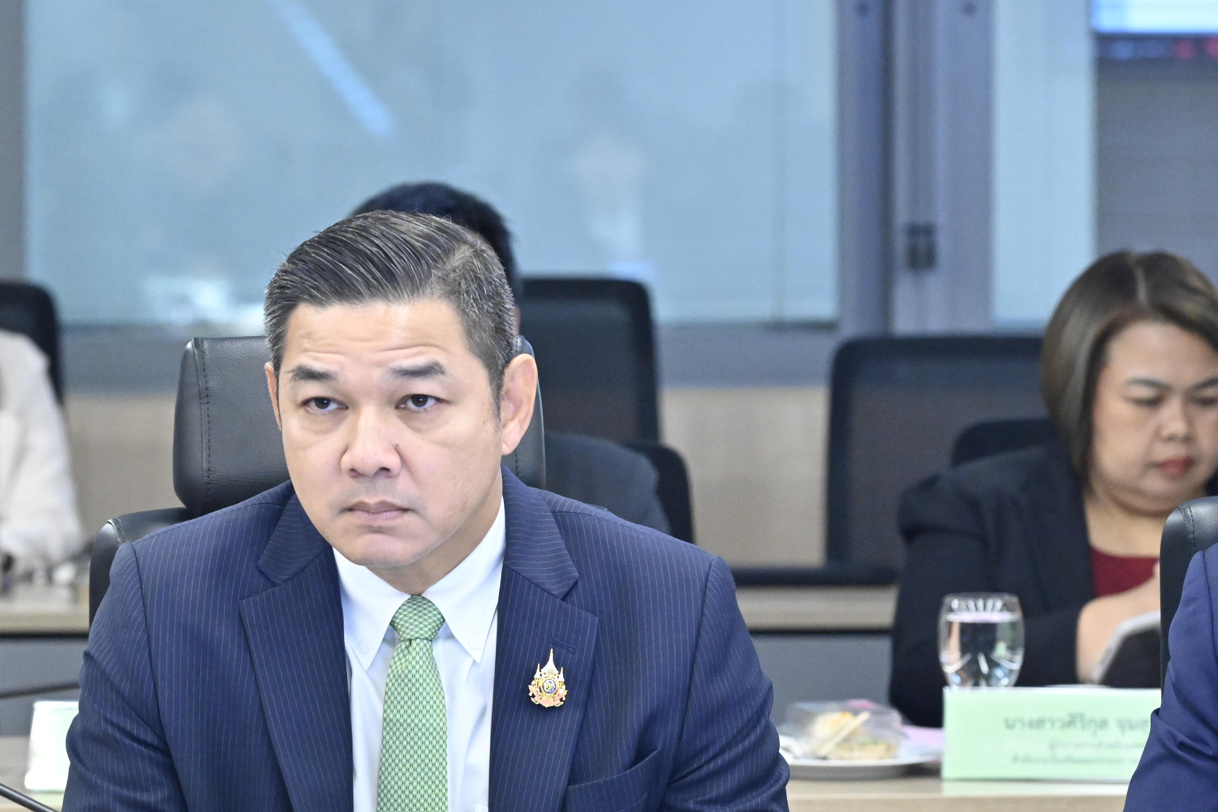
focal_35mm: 237
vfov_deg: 5.8
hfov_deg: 8.7
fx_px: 8018
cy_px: 453
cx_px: 335
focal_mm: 120
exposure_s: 1/125
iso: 4000
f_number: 4.5
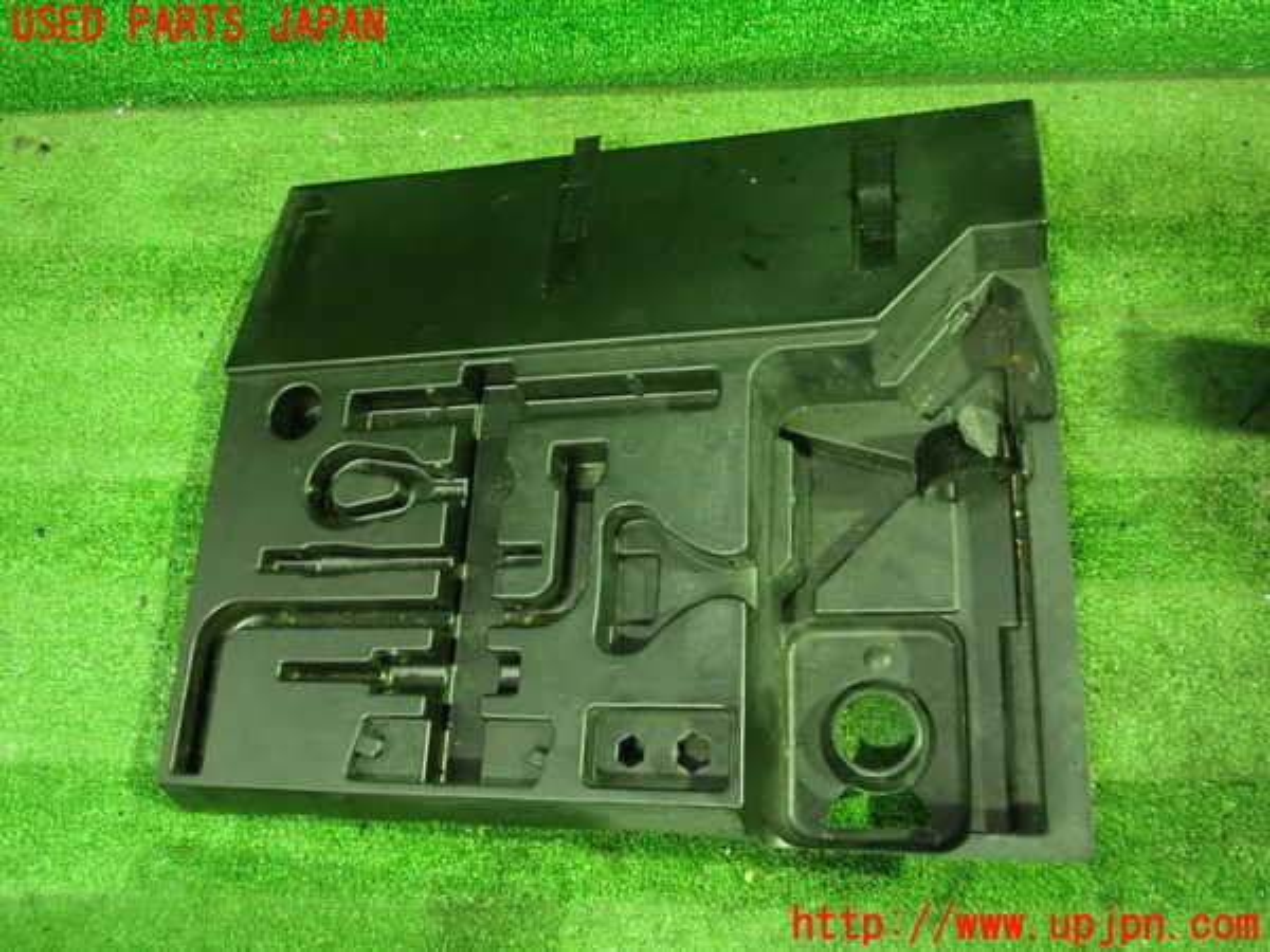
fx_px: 1101
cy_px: 476
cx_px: 635
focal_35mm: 30
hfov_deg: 60.0
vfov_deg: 46.8
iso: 1250
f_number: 2.3
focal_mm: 5.5
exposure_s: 1/30
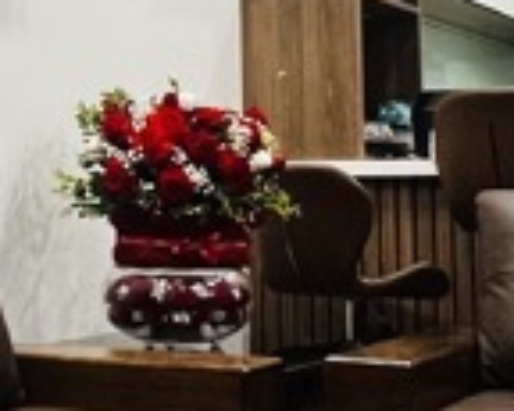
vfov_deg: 16.9
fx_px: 1368
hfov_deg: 21.0
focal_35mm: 90
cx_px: 111
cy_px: 50
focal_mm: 1.57
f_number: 1.8
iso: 200
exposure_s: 1/50
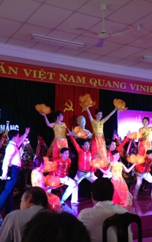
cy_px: 122
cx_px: 86
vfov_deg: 40.3
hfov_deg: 25.9
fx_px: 331
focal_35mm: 50
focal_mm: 4.28
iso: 80
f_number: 2.4
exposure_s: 1/20
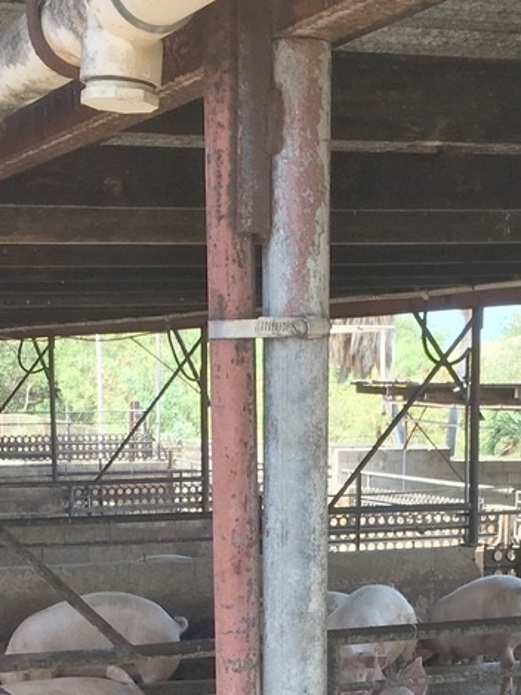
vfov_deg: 23.7
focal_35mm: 79
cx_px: 300
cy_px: 685
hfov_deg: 18.6
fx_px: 1587
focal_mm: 4.15
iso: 25
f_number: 2.2
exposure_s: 1/169
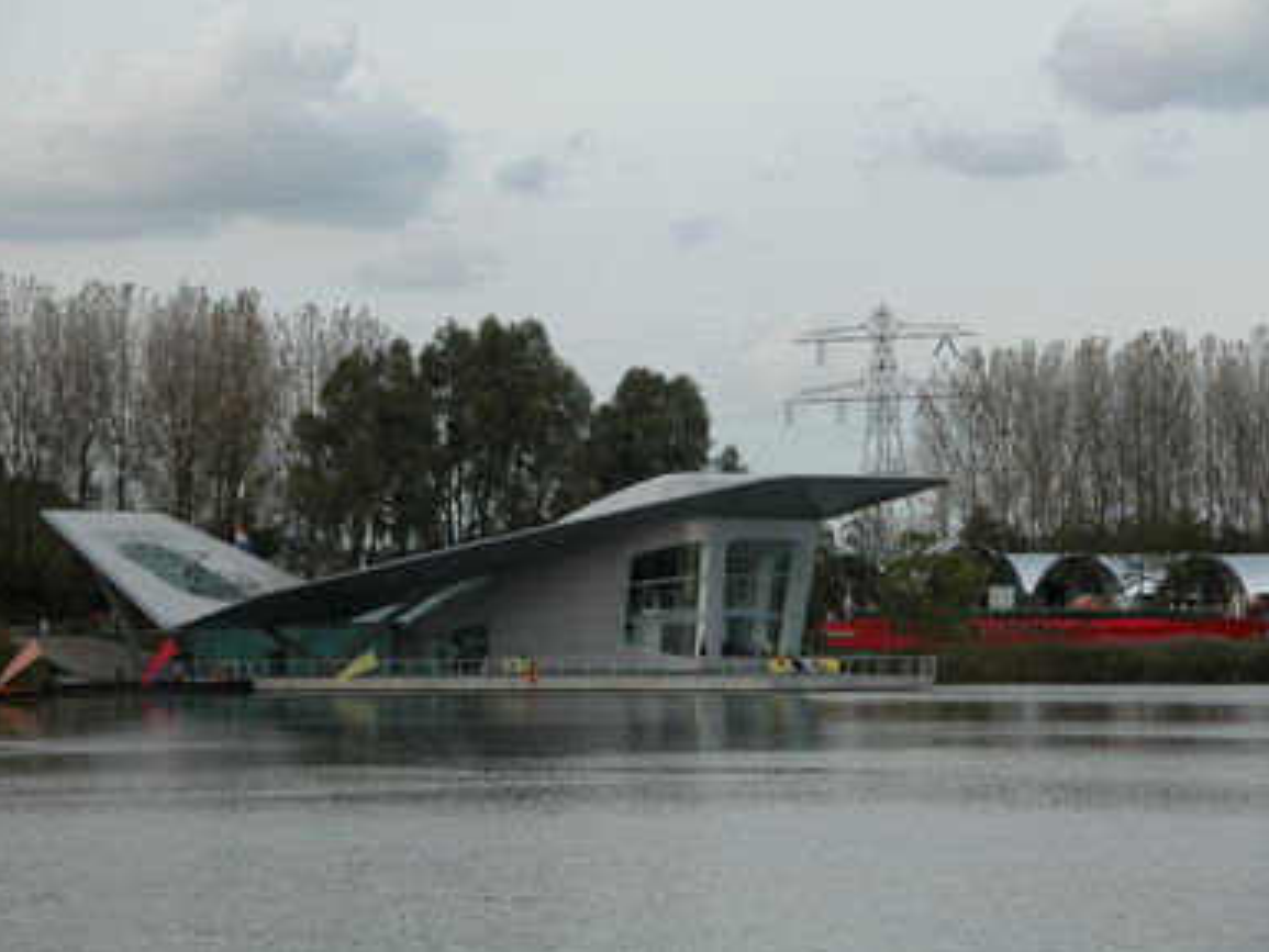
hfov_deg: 12.0
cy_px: 464
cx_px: 643
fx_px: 6051
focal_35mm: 165
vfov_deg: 9.0
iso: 100
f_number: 5
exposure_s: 1/296
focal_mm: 41.1
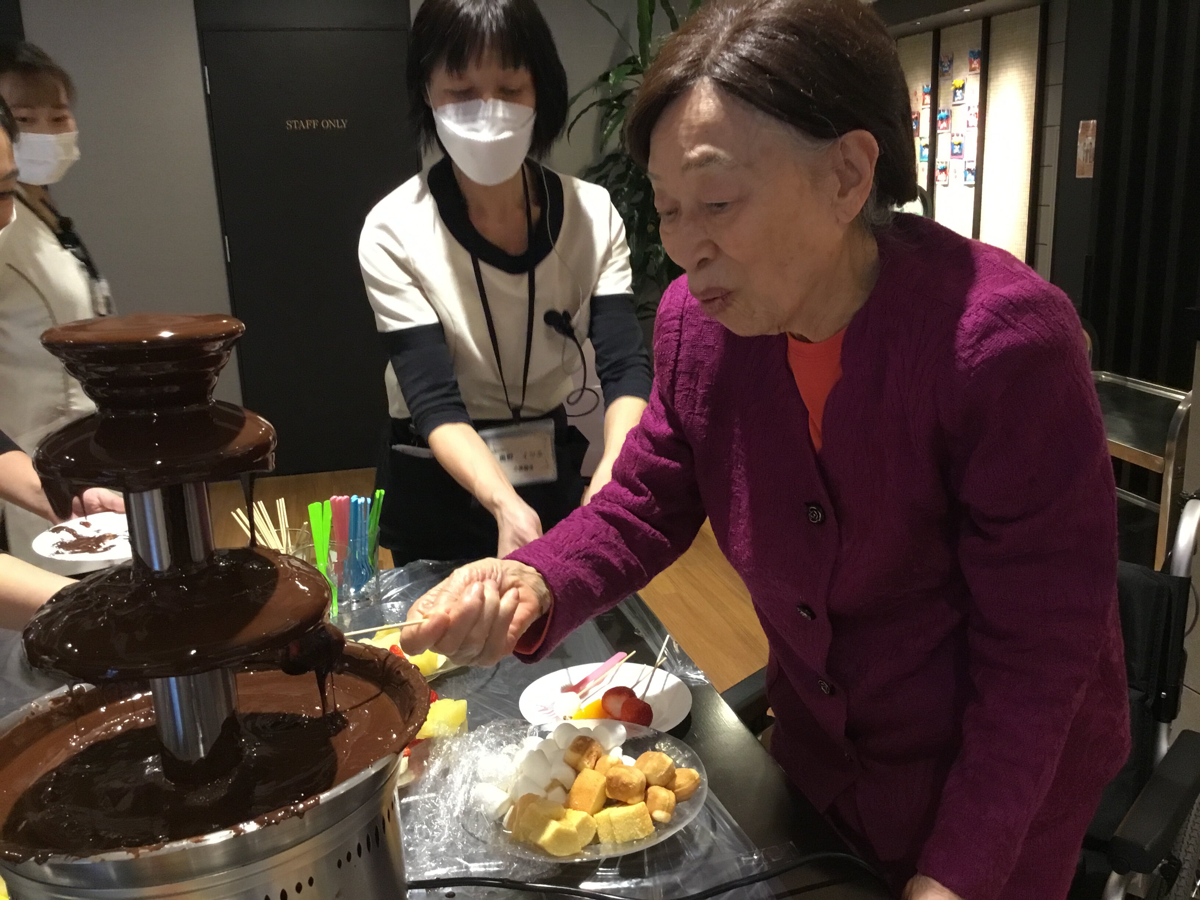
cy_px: 450
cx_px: 600
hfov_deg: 58.4
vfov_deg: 45.4
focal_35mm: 31
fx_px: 1075
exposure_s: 1/30
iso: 160
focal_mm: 3.3
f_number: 2.4
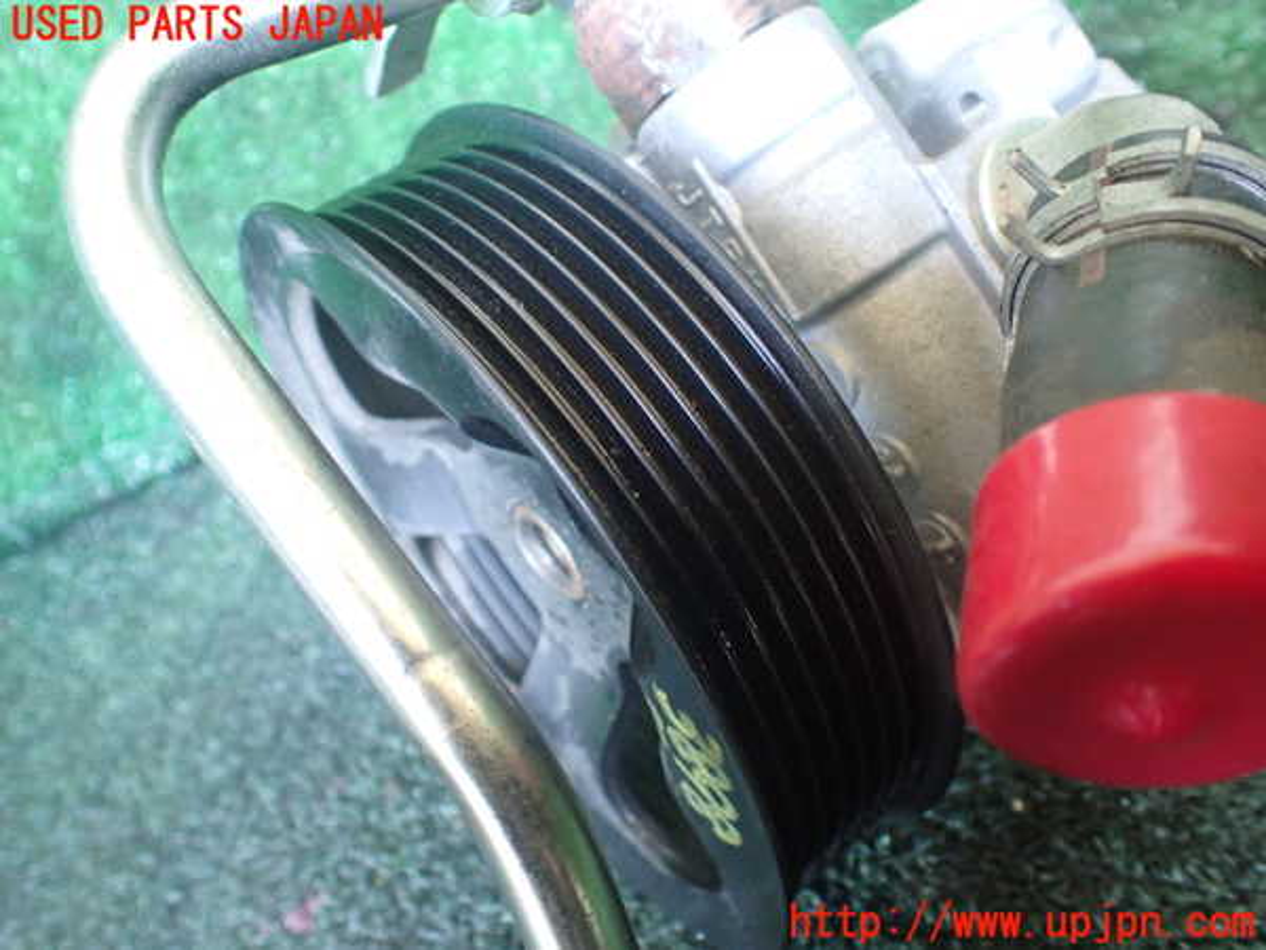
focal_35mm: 30
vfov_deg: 46.8
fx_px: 1097
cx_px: 633
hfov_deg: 60.0
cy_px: 475
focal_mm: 5.4
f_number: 2.3
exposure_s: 1/40
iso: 800
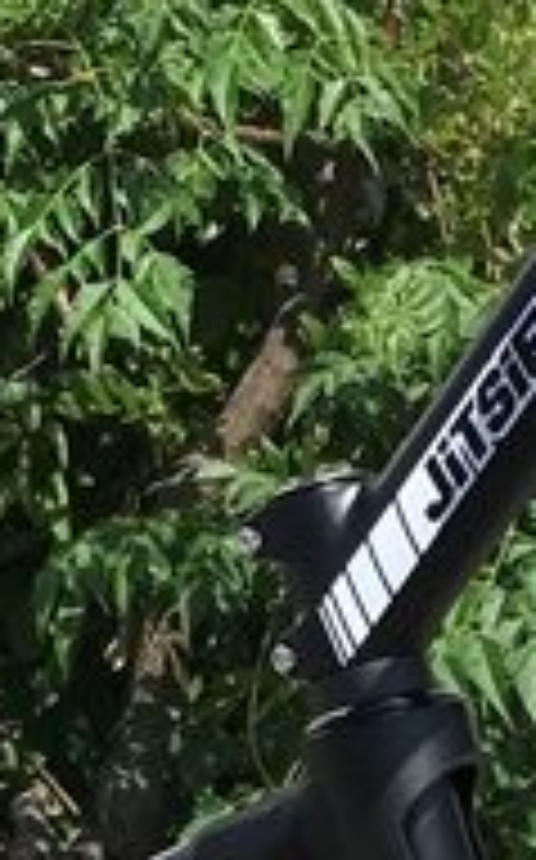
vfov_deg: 12.6
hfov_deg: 8.1
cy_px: 1220
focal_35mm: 159
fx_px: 3725
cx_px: 743
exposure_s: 1/2907
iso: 20
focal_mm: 3.99
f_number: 1.8
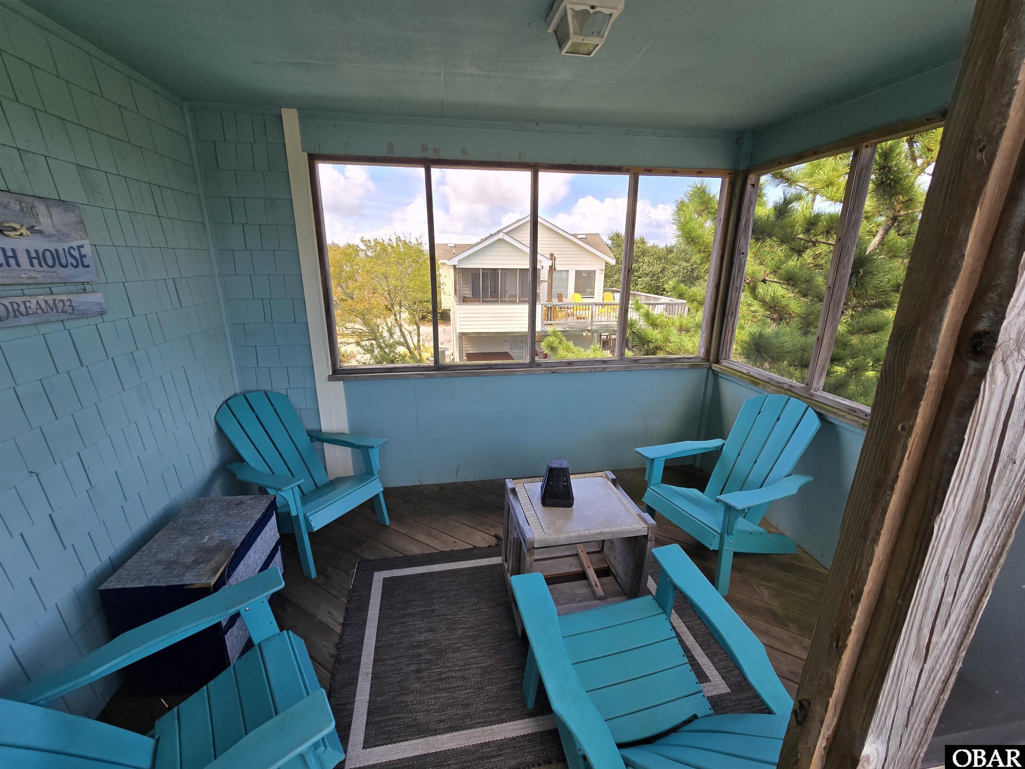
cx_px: 512
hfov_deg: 106.2
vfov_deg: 89.9
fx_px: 385
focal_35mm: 13
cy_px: 384
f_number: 2.2
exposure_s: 1/286
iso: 50
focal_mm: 2.2
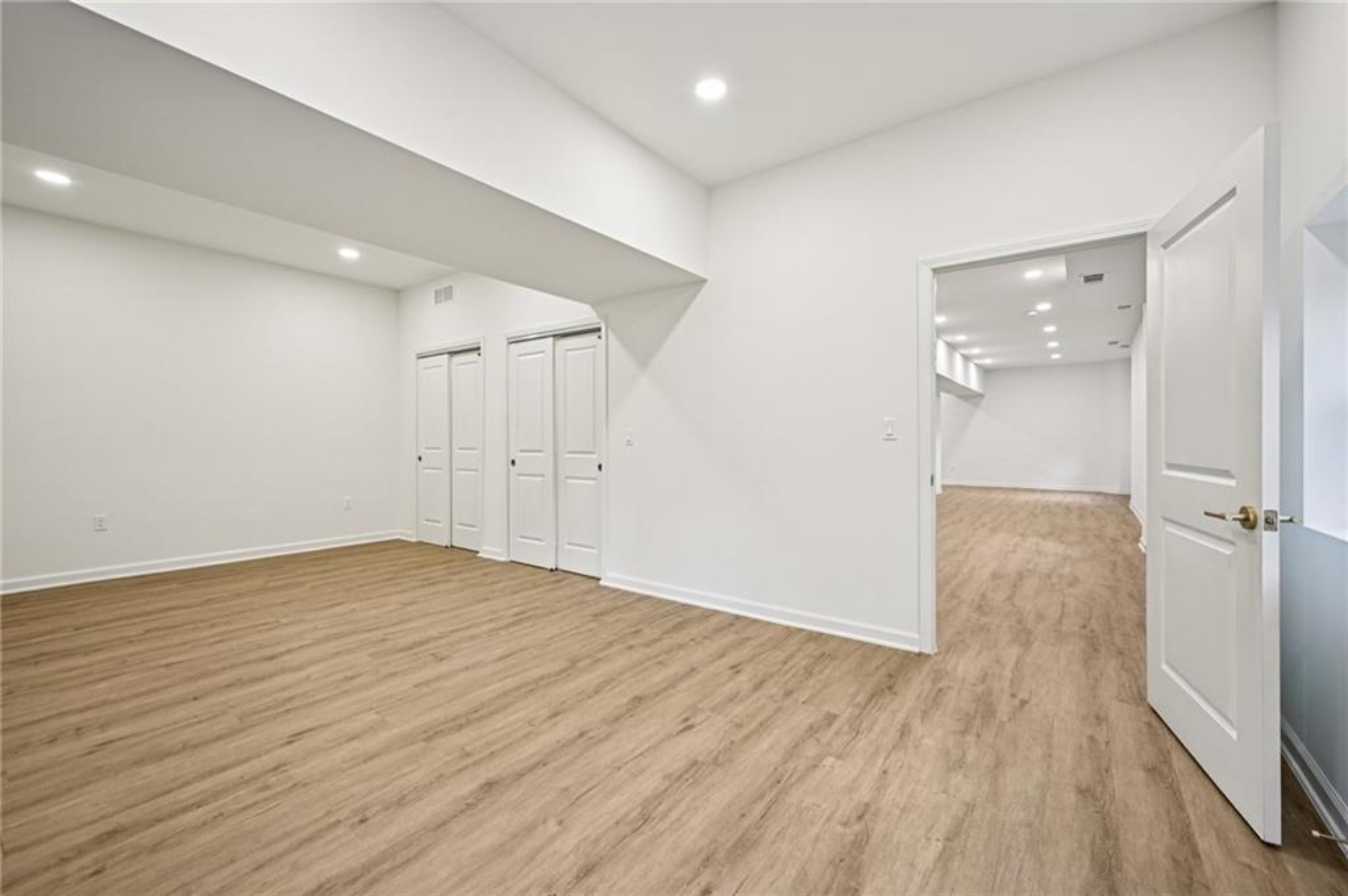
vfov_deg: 77.2
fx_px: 561
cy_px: 448
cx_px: 674
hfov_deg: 100.4
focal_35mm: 15
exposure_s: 1/15
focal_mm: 15
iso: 220
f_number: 8
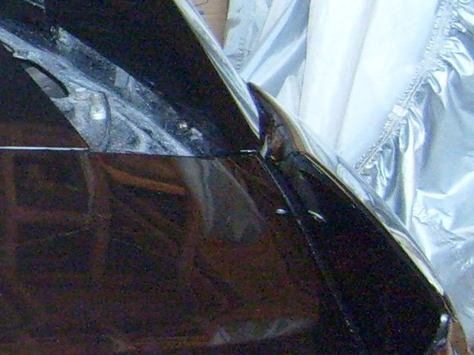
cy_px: 51
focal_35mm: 154
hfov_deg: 11.3
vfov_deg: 9.6
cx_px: -532
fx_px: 2109
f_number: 2.8
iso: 200
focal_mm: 5.8
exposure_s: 1/45
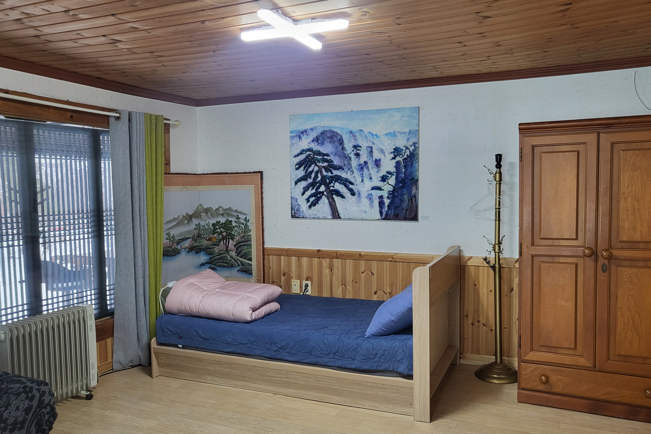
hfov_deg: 65.5
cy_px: 233
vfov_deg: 46.4
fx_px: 506
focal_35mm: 28
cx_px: 333
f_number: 1.8
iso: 250
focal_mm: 4.25
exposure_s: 1/120
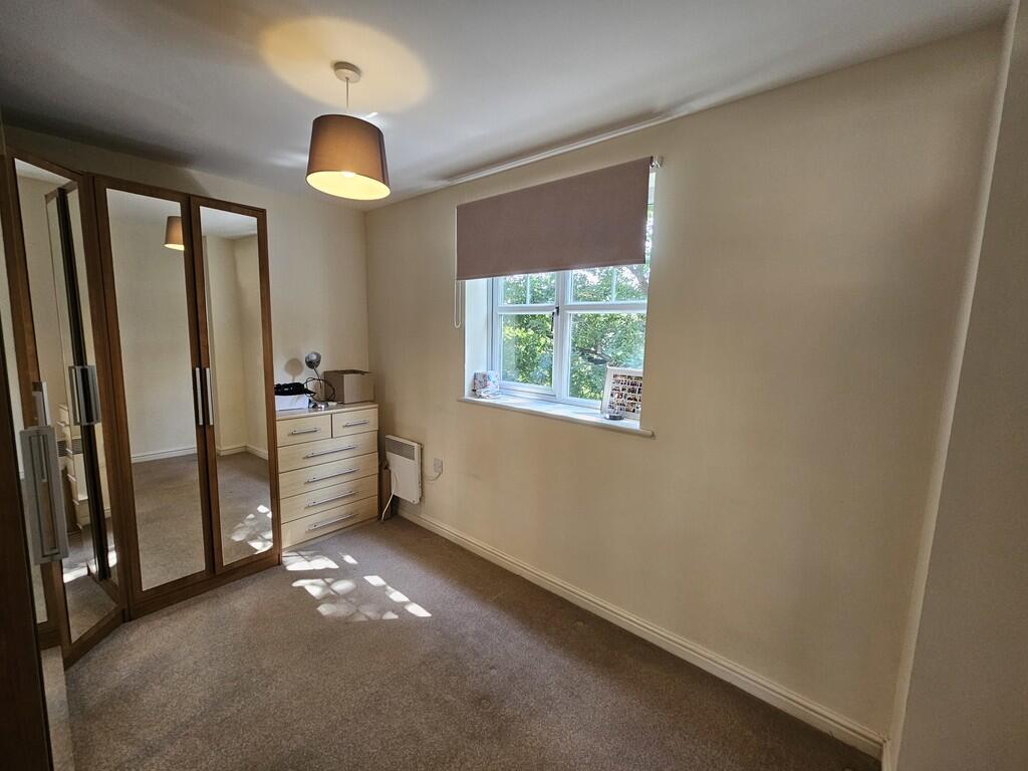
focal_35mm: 13
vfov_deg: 89.9
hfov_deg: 106.2
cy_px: 386
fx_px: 386
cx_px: 514
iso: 160
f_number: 2.2
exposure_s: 1/50
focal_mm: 2.2
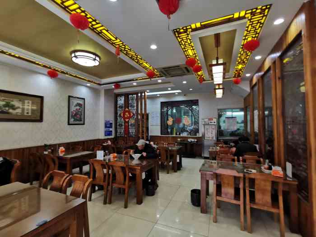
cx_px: 158
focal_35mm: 17
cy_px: 118
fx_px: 155
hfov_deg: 91.0
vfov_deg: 74.7
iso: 200
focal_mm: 2.26
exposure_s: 1/50
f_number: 2.2
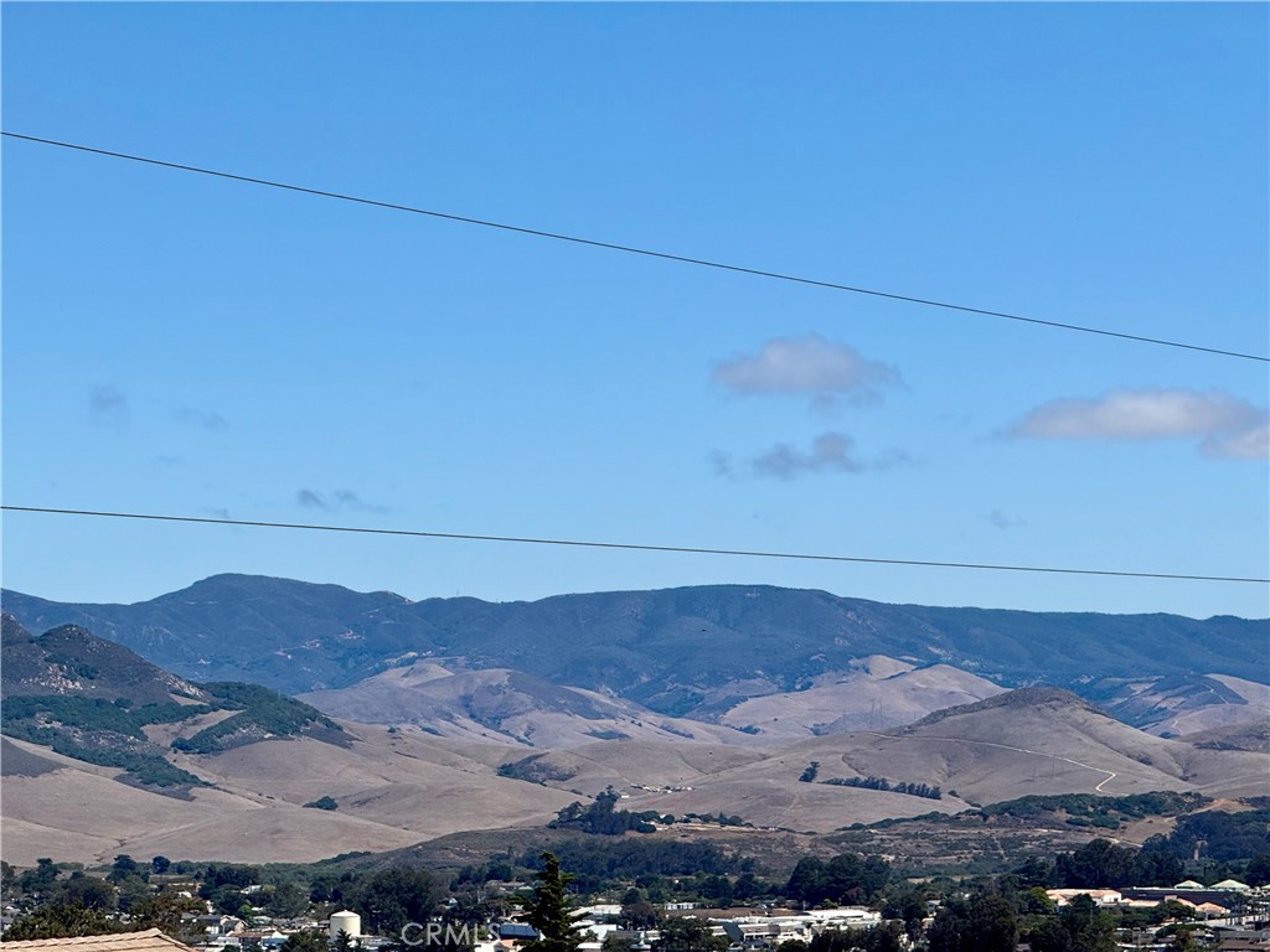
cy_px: 476
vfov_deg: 12.3
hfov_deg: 16.4
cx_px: 635
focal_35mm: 120
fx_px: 4403
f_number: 2.8
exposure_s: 1/2283
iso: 50
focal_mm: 15.66
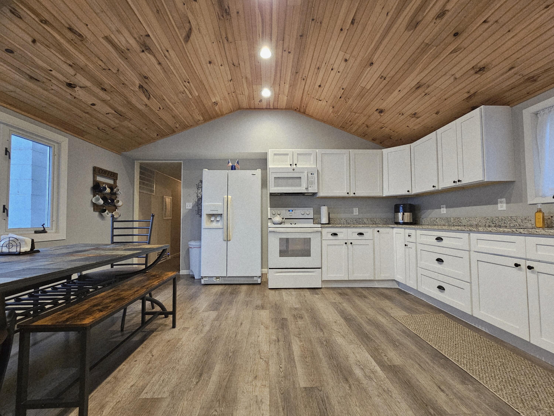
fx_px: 208
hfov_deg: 106.2
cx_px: 277
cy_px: 208
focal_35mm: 13
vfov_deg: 89.9
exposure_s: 1/40
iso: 320
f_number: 2.2
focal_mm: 2.2
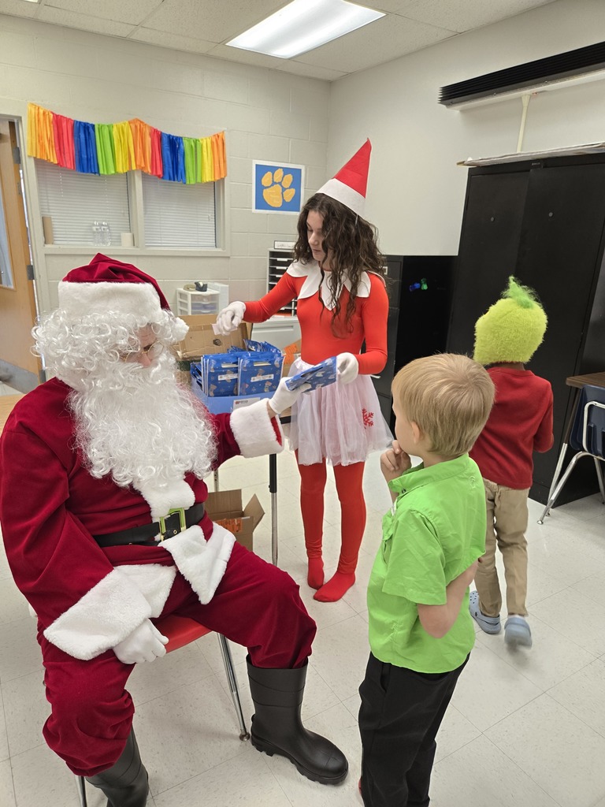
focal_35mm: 23
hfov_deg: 58.9
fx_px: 536
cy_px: 404
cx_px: 302
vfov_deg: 73.9
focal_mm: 5.4
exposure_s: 1/120
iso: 160
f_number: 1.8
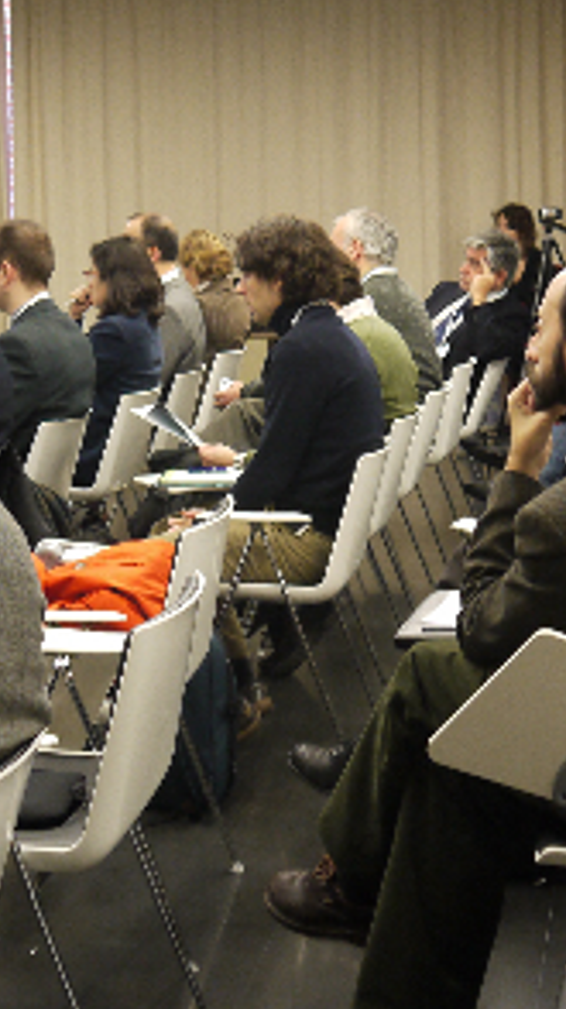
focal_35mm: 76
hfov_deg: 15.9
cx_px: 244
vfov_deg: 27.8
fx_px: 2031
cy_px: 367
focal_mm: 16
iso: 400
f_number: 3.8
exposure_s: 1/13
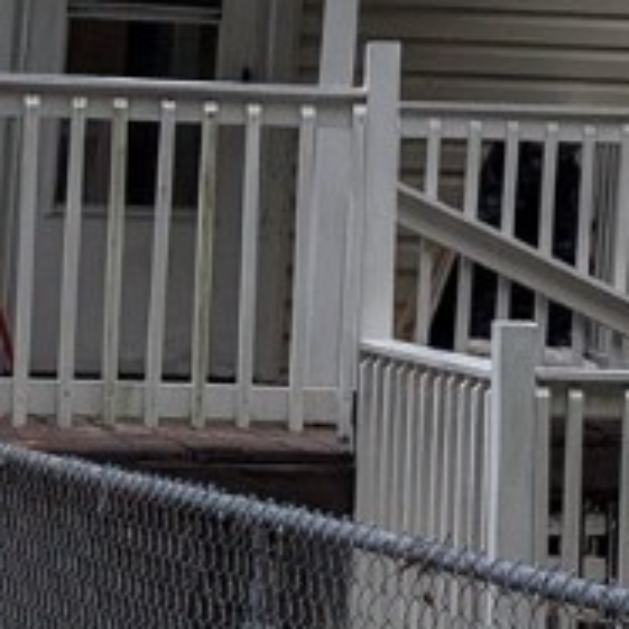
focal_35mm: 178
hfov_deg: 9.8
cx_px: 602
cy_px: -518
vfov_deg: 9.3
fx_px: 3659
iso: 21
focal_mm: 6.9
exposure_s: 1/727
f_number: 1.68
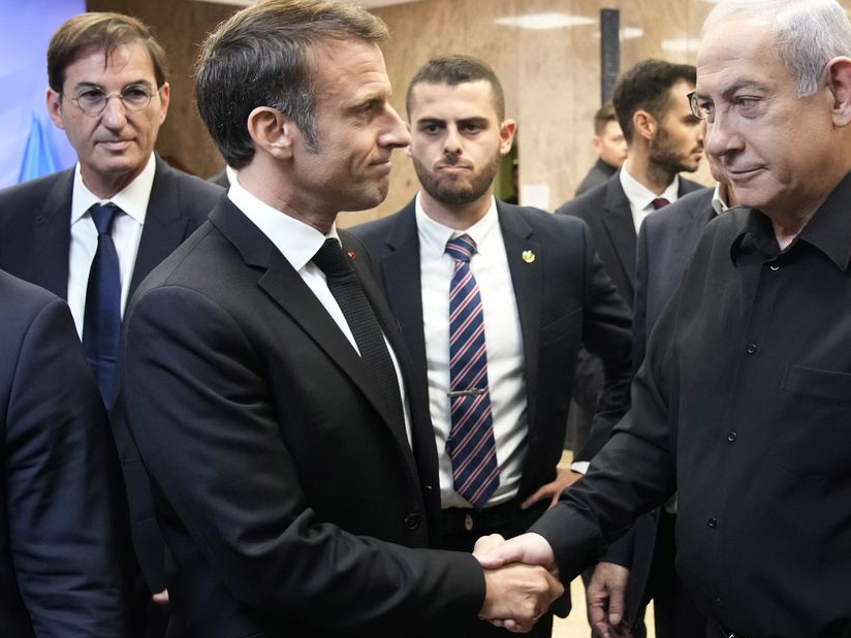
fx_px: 1057
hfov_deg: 43.6
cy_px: 318
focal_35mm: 43
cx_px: 522
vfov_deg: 33.6
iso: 3200
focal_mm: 24
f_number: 4
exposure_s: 1/200
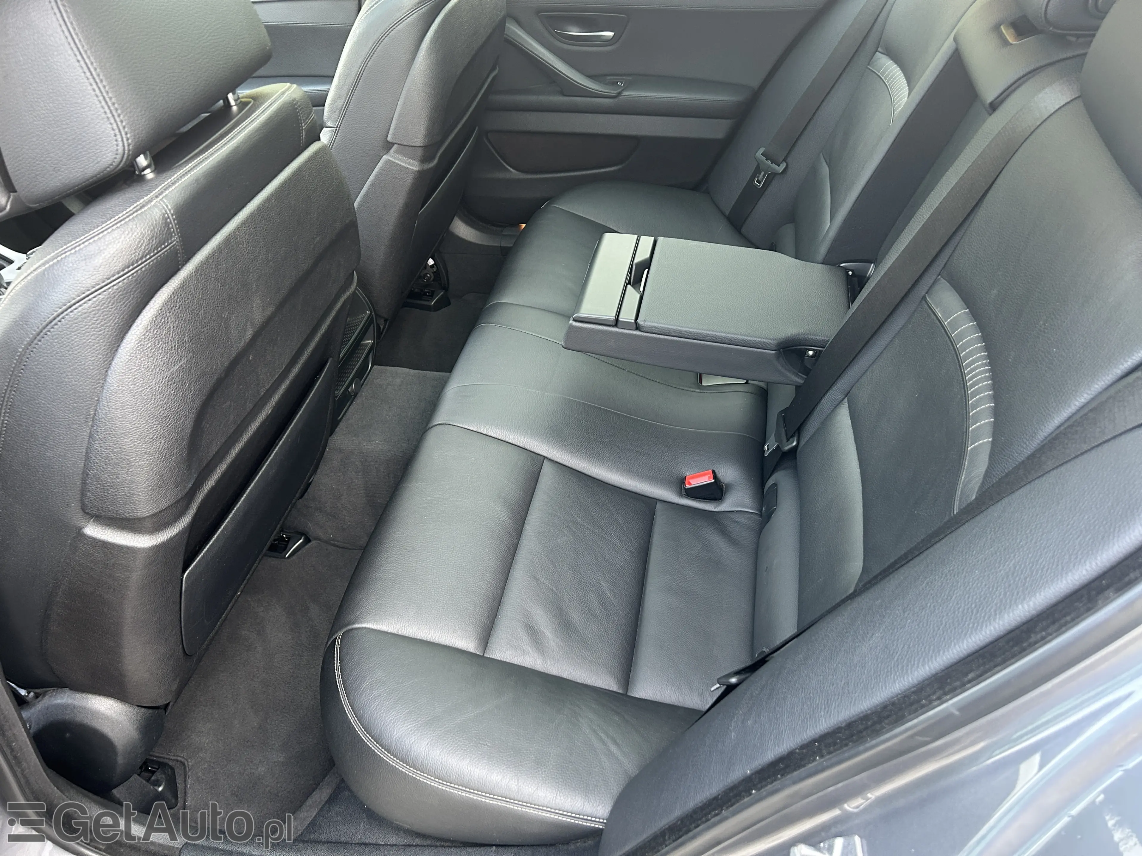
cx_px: 571
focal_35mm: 26
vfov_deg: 53.1
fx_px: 858
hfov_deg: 67.3
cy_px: 428
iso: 160
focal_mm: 5.7
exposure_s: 1/60
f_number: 1.5
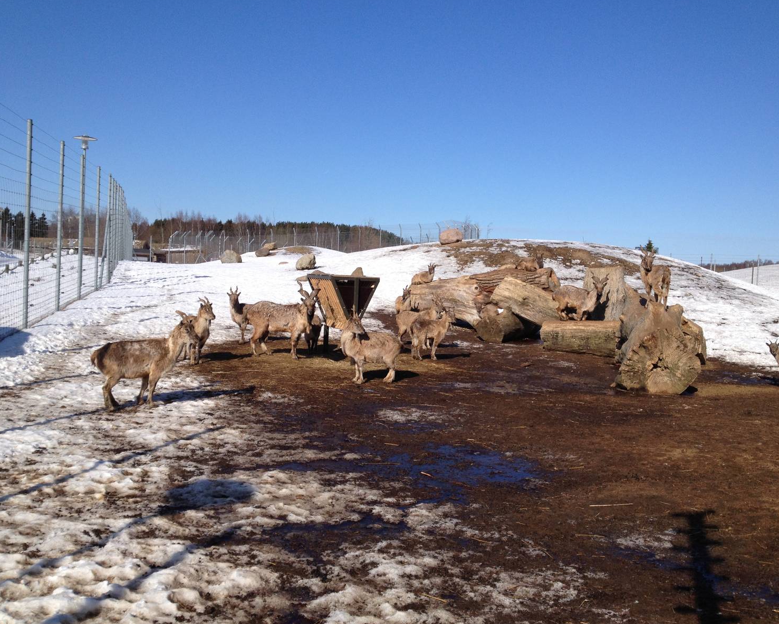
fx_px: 853
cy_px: 309
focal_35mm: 37
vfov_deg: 40.1
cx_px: 411
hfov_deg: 49.1
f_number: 2.4
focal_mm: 4.28
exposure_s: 1/2762
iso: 50
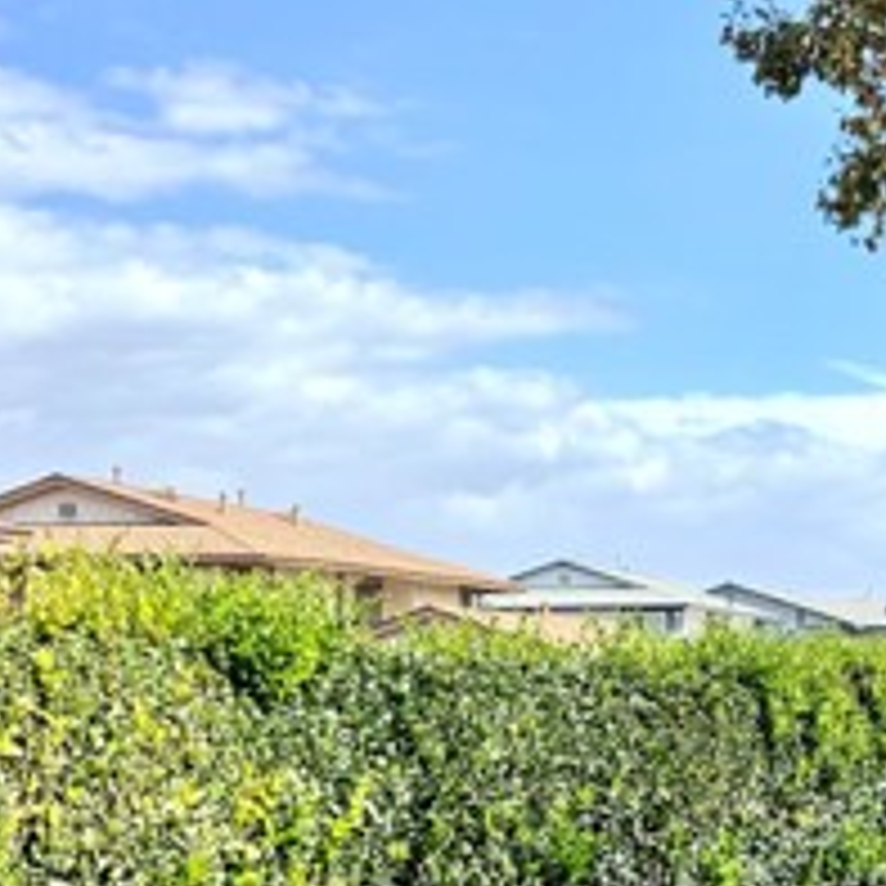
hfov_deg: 22.6
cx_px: 1115
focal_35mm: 69
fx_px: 1998
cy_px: 643
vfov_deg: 24.8
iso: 80
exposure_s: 1/3247
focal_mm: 6.76
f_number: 1.78
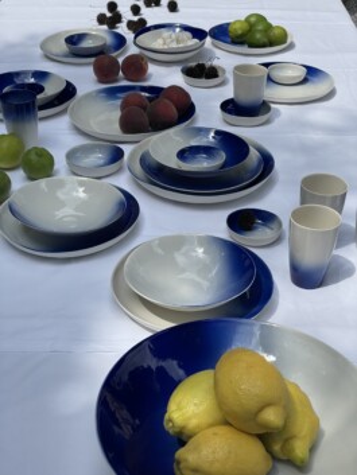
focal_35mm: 52
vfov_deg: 36.8
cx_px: 178
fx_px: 715
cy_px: 238
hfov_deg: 28.0
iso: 32
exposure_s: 1/2083
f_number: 2
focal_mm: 6
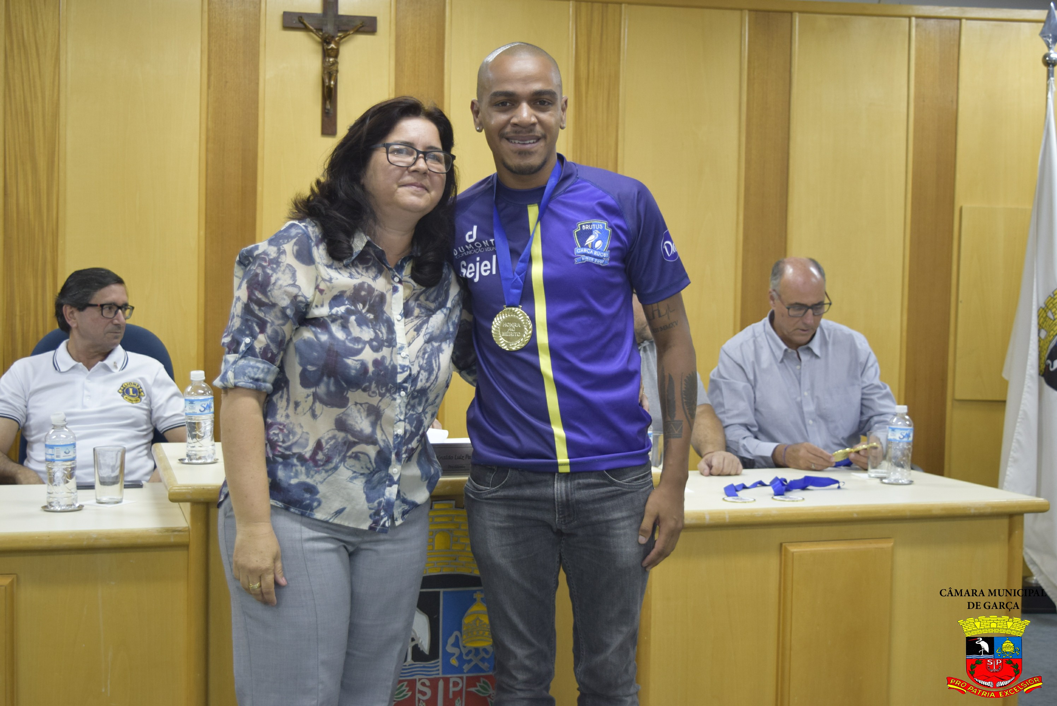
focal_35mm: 48
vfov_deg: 28.1
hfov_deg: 41.1
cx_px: 528
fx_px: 1410
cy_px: 353
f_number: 4.5
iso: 800
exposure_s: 1/60
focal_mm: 32
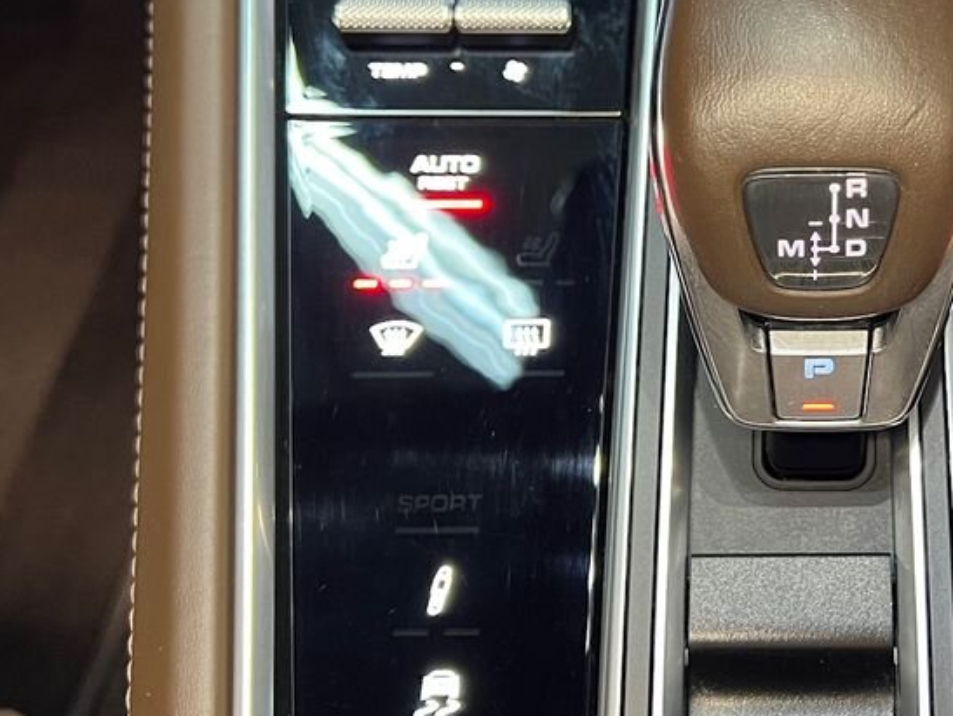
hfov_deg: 32.4
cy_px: 188
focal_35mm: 57
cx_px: 817
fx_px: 1570
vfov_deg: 25.4
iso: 400
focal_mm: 5.7
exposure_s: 1/44
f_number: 1.5
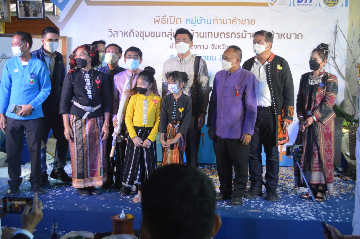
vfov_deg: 28.0
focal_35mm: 48
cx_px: 180
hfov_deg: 41.1
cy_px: 120
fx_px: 480
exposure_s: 1/50
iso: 400
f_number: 4.8
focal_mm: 32
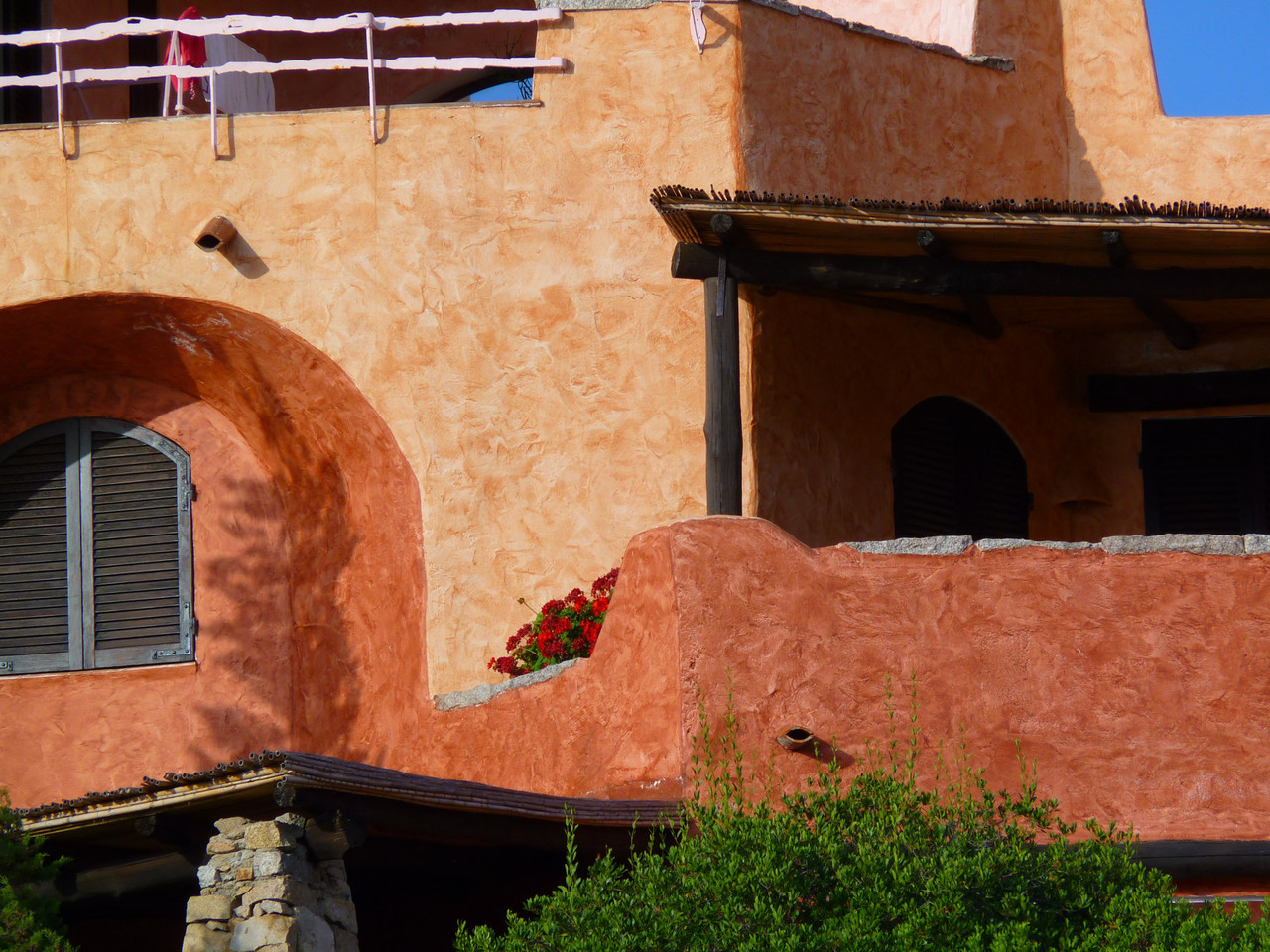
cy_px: 476
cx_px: 635
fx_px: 12070
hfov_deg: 6.0
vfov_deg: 4.5
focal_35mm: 329
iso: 80
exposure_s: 1/500
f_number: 5.6
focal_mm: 58.5
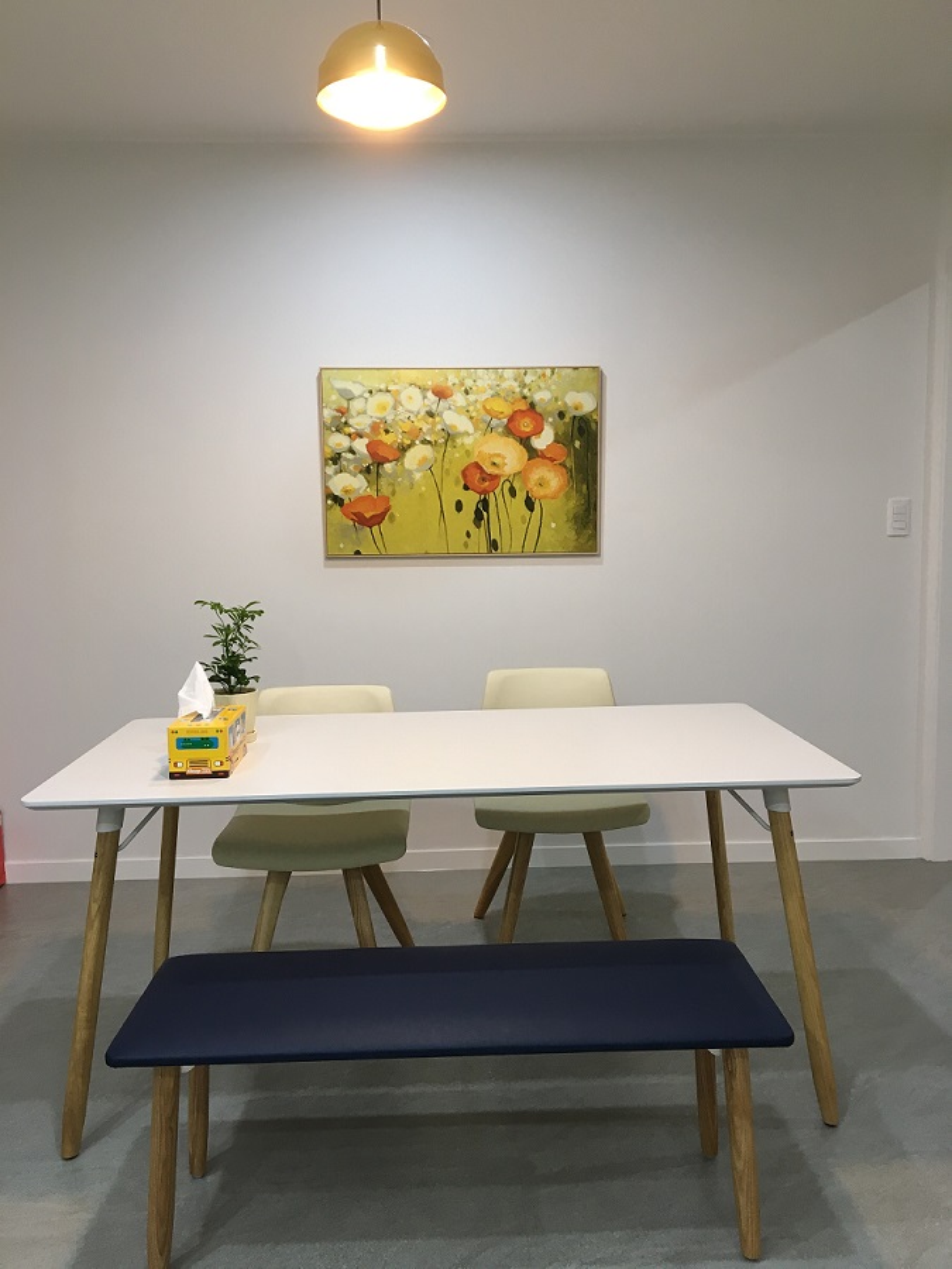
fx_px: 1063
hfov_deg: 48.2
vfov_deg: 61.7
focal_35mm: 29
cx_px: 476
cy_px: 634
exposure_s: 1/30
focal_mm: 4.15
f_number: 2.2
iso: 50
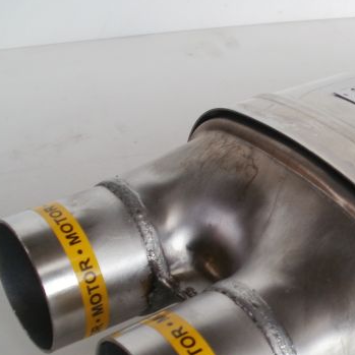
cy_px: 235
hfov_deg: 22.6
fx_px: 847
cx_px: 366
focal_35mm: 73
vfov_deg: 23.6
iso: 100
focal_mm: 6.3
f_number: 3.5
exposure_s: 1/30
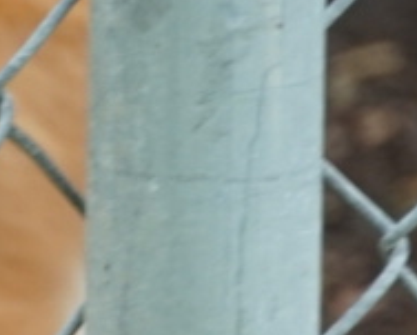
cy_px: 133
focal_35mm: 1210
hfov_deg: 1.6
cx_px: -856
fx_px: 14957
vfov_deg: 1.3
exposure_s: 1/160
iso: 400
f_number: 5.6
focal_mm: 100
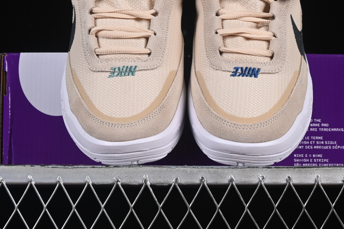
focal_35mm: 113
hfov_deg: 18.1
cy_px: 58
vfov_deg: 12.1
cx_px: 188
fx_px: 1080
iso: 160
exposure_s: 1/80
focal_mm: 50
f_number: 8
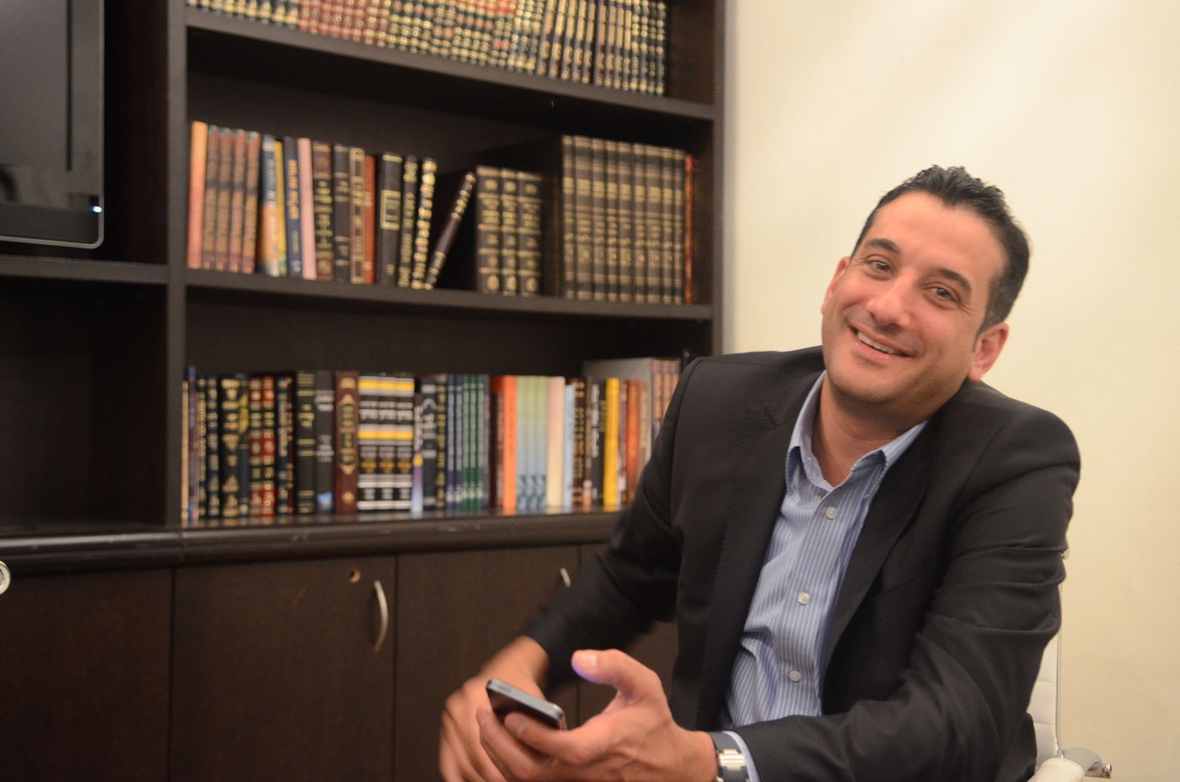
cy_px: 391
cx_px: 590
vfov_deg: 28.8
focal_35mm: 46
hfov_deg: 42.4
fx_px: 1521
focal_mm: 31
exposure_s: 1/100
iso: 2000
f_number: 3.2
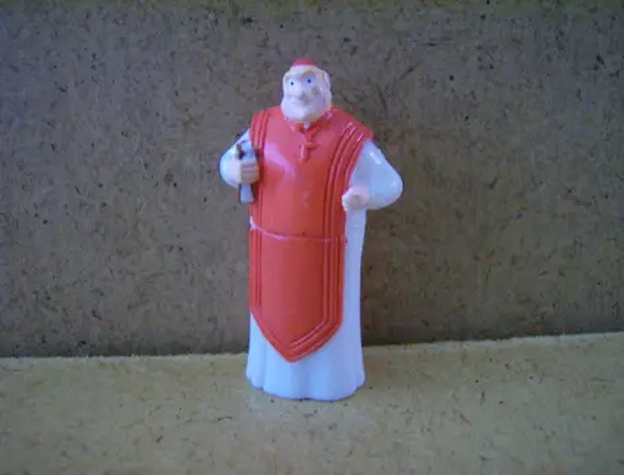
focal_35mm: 36
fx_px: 652
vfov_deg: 40.0
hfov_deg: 51.1
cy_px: 238
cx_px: 312
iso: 200
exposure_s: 1/24.7
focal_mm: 6
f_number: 2.8
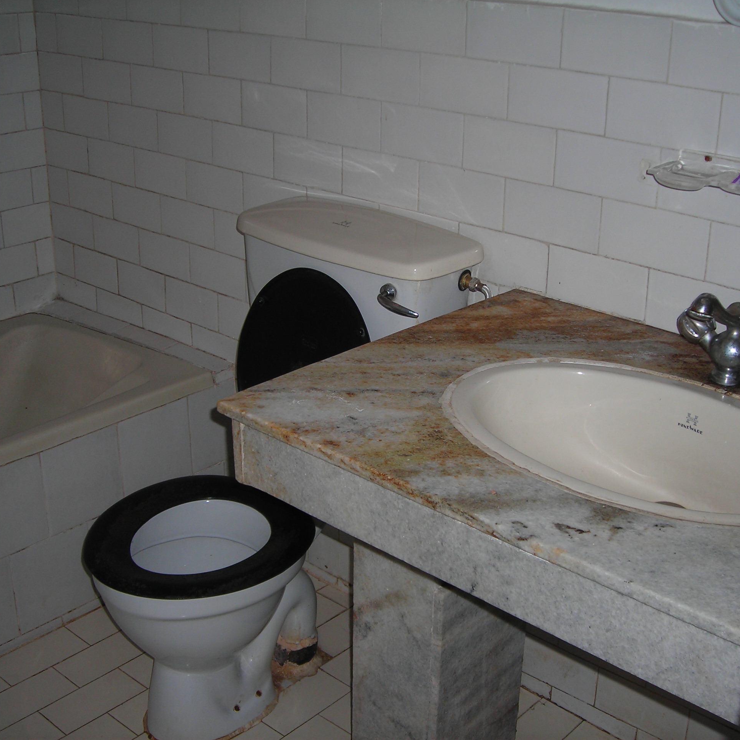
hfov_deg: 37.5
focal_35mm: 45
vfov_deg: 37.6
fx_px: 1088
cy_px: 369
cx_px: 387
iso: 50
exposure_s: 1/60.1
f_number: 3.2
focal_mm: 6.3
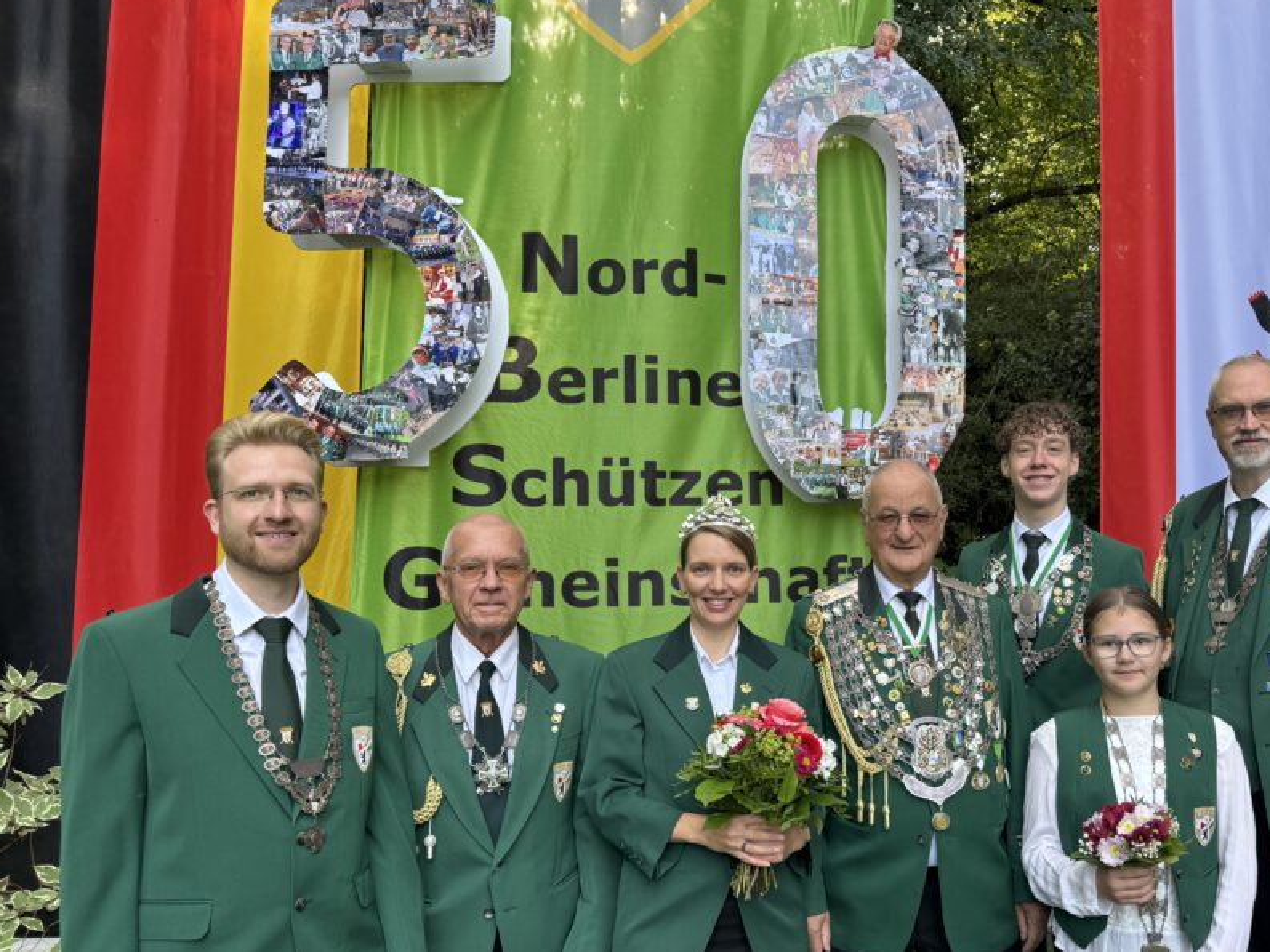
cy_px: 526
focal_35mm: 31
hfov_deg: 57.6
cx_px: 794
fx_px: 1138
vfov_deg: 45.4
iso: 64
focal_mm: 6.76
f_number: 1.78
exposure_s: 1/184
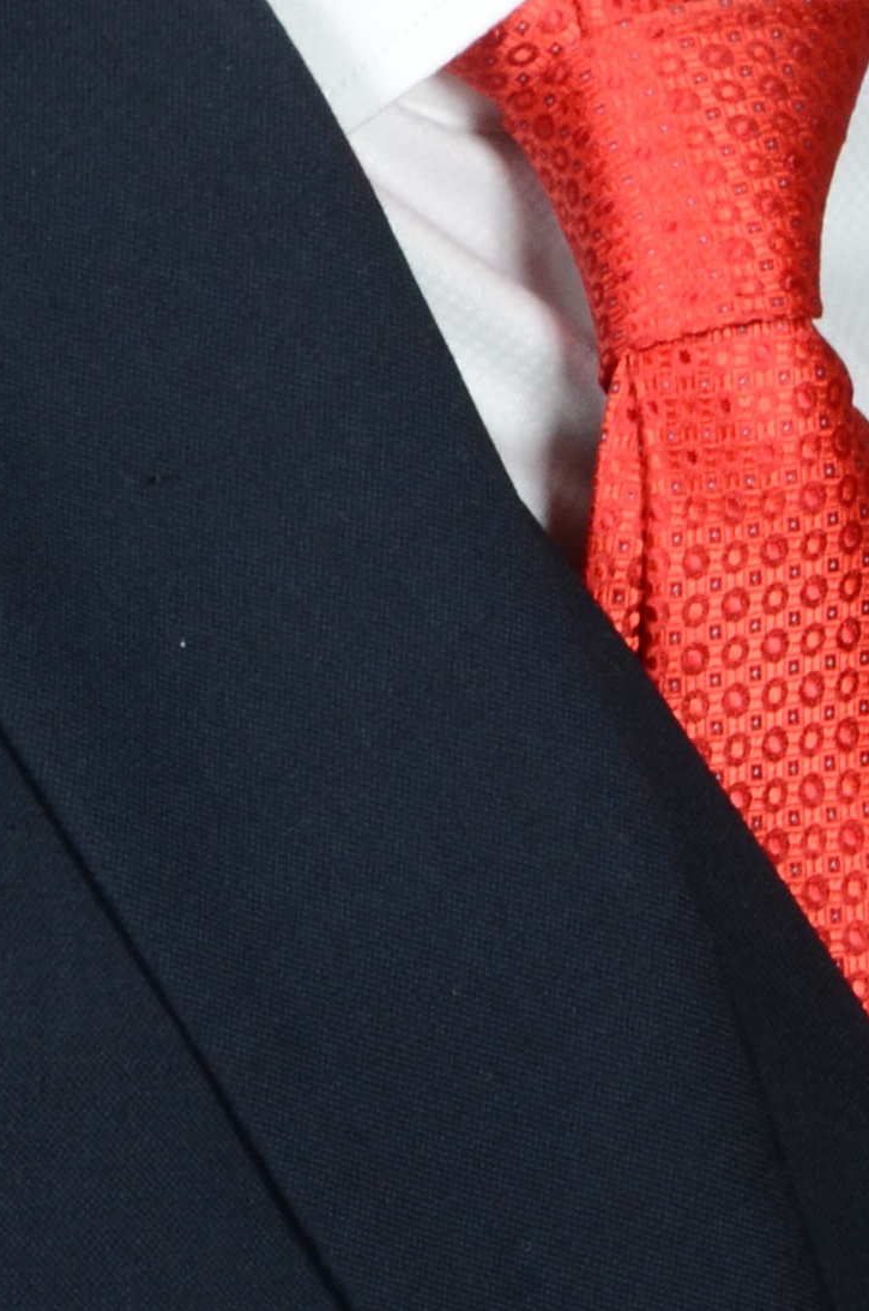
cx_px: 198
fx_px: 25785
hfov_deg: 1.9
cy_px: -268
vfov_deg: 2.9
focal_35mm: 709
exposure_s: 1/125
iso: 400
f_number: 13
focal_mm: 105
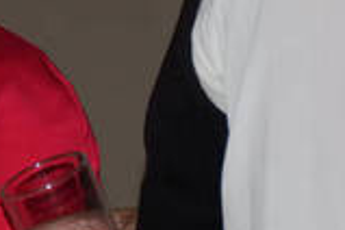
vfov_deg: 1.2
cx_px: -87
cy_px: -55
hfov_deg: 1.8
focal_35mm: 1117
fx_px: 10704
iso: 100
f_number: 5.6
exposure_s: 1/125
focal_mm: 170
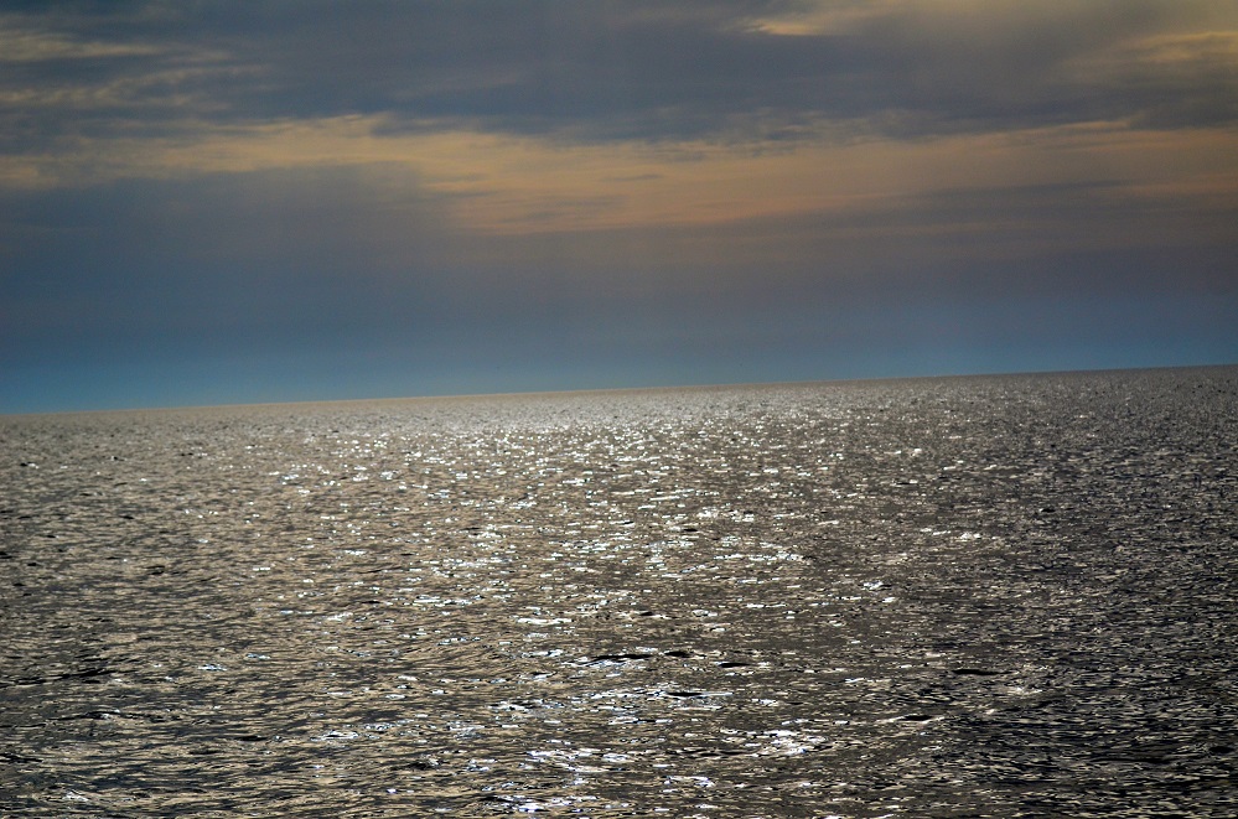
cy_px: 410
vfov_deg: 13.0
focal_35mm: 105
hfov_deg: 19.5
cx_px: 619
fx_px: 3602
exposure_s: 1/8000
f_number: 4.5
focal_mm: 70
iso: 560
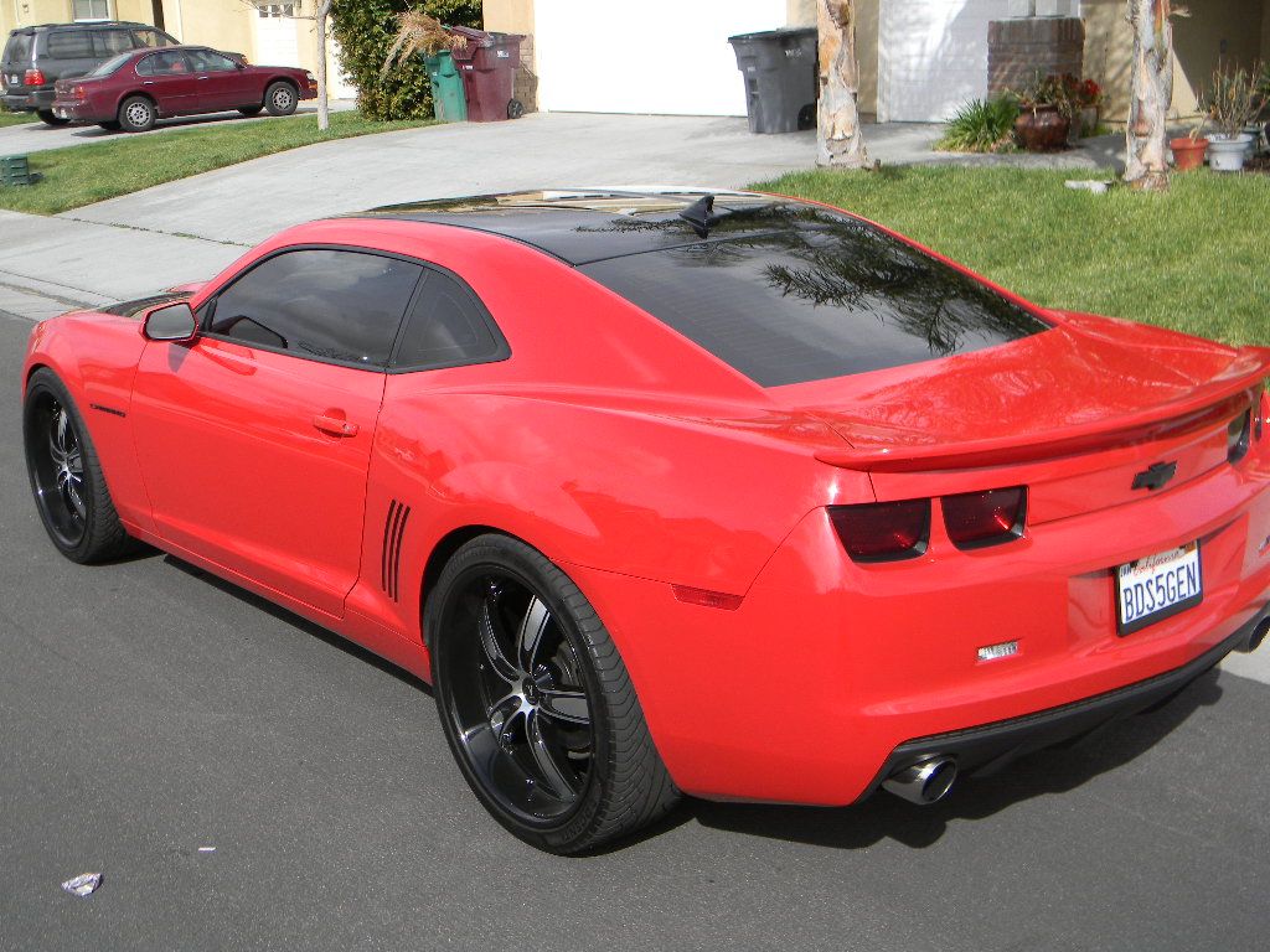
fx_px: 1504
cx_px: 635
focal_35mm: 41
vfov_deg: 35.1
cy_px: 476
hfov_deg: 45.8
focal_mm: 7.3
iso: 80
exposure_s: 1/644
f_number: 3.8
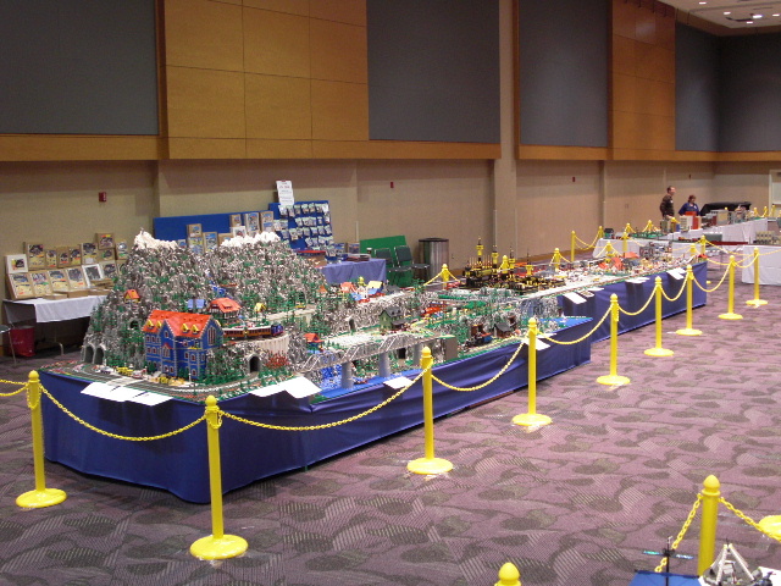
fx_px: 970
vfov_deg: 33.6
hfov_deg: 43.9
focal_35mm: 43
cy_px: 293
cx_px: 390
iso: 200
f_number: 3.1
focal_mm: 7.6
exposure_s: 1/13
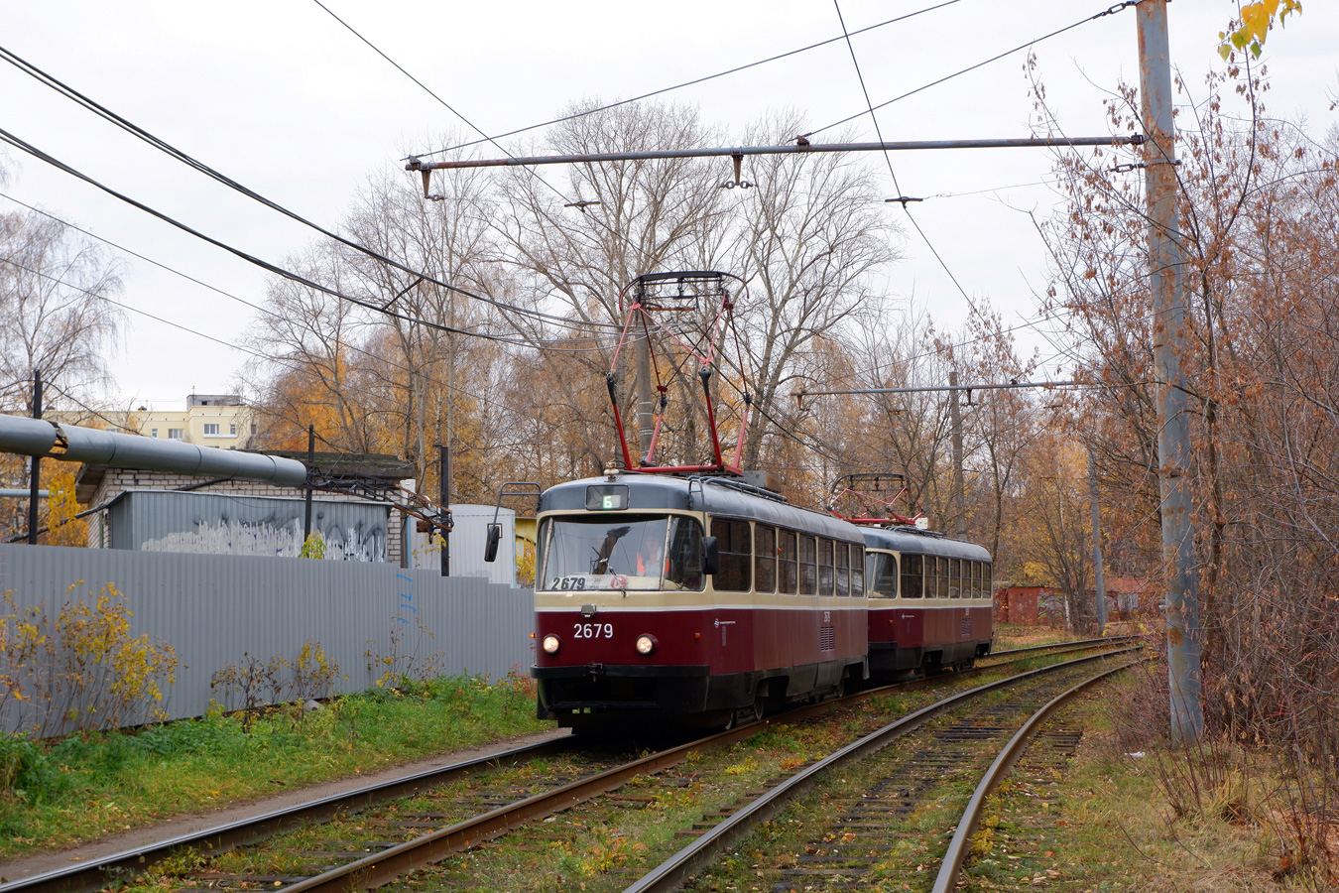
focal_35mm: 50
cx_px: 670
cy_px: 446
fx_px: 1860
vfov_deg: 27.0
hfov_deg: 39.6
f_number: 4.9
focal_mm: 33.3
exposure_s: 1/400
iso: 320
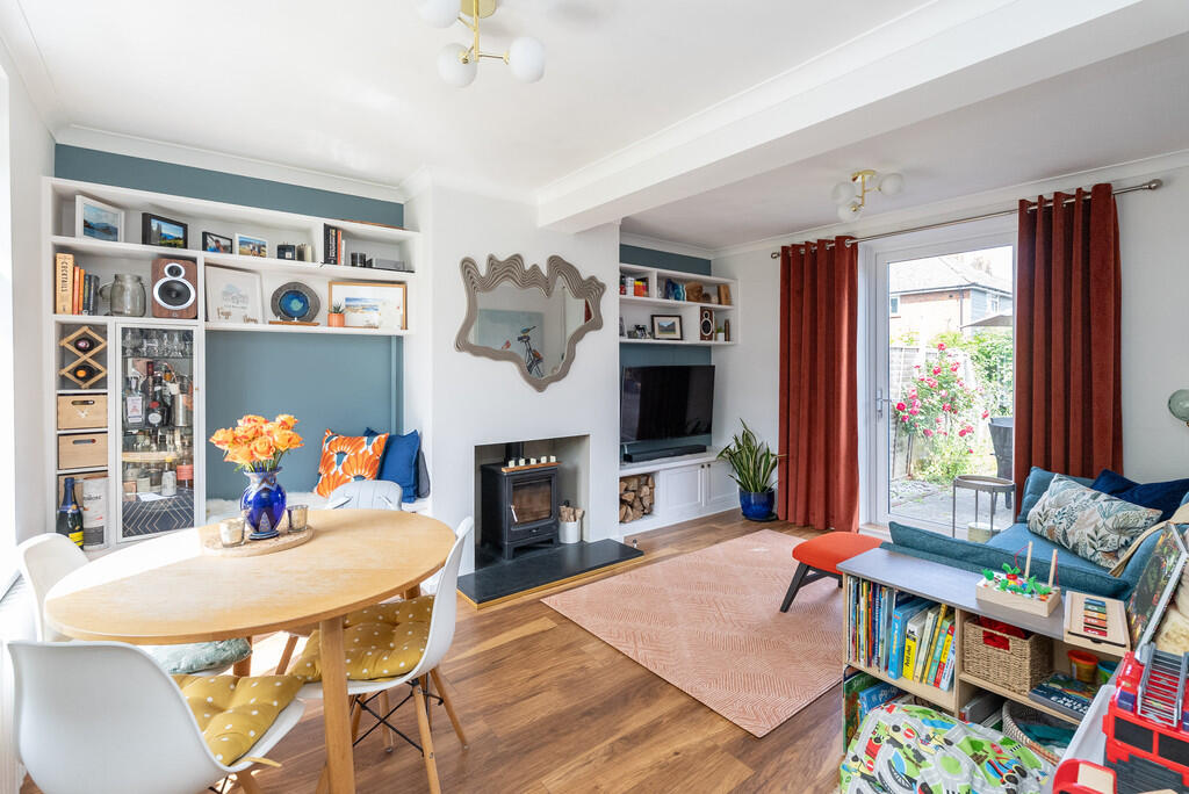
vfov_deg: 73.8
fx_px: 529
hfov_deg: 96.7
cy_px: 397
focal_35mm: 16
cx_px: 594
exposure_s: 1/160
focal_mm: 16
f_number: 7.1
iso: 1250
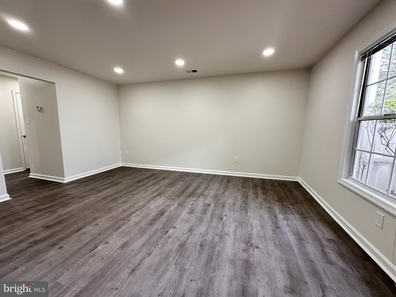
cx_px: 198
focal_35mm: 14
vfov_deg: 85.7
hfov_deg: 102.1
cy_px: 148
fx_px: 160
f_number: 2.2
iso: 125
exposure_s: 1/99
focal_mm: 2.22
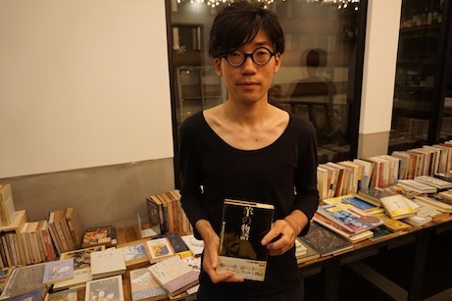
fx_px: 314
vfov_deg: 51.2
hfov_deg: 71.5
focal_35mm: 25
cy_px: 147
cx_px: 224
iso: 3200
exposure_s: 1/80
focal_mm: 16
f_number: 3.5
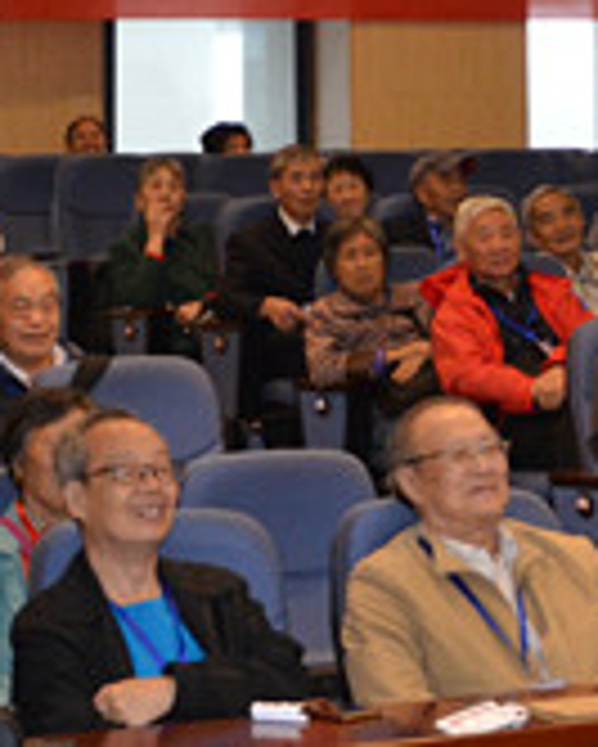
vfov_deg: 12.8
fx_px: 3293
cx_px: 805
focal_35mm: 149
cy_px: 16
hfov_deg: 10.1
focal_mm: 22
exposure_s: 1/60
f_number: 3.8
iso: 800
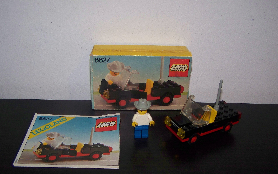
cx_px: 140
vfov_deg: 31.2
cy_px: 104
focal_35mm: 41
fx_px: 311
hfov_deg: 48.2
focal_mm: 6.3
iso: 200
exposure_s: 1/30
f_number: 2.8
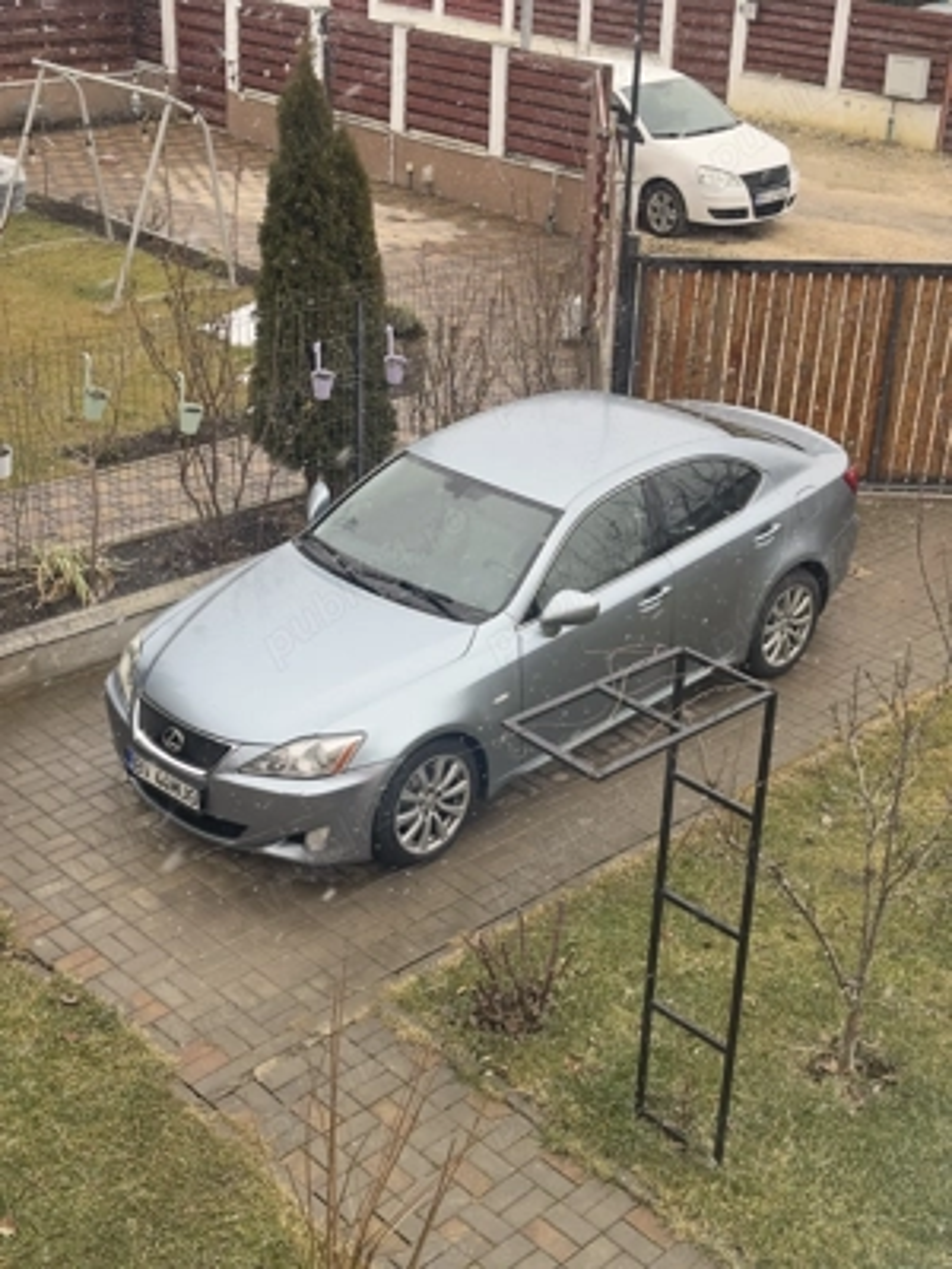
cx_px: 476
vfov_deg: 39.7
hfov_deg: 30.3
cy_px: 634
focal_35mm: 48
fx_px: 1760
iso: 64
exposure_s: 1/337
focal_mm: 6.86
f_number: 1.78
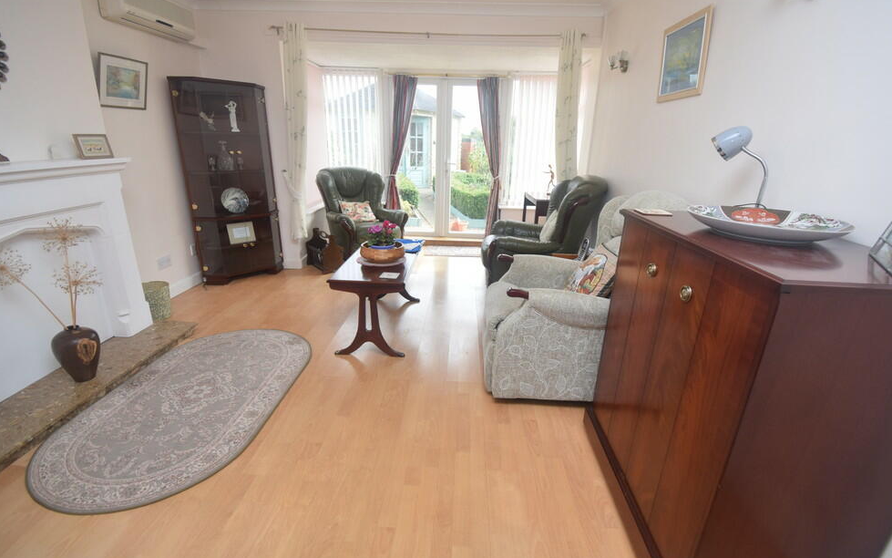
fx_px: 389
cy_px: 284
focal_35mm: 16
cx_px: 447
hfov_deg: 97.8
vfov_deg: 71.3
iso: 400
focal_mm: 10
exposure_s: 1/125
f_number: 5.6
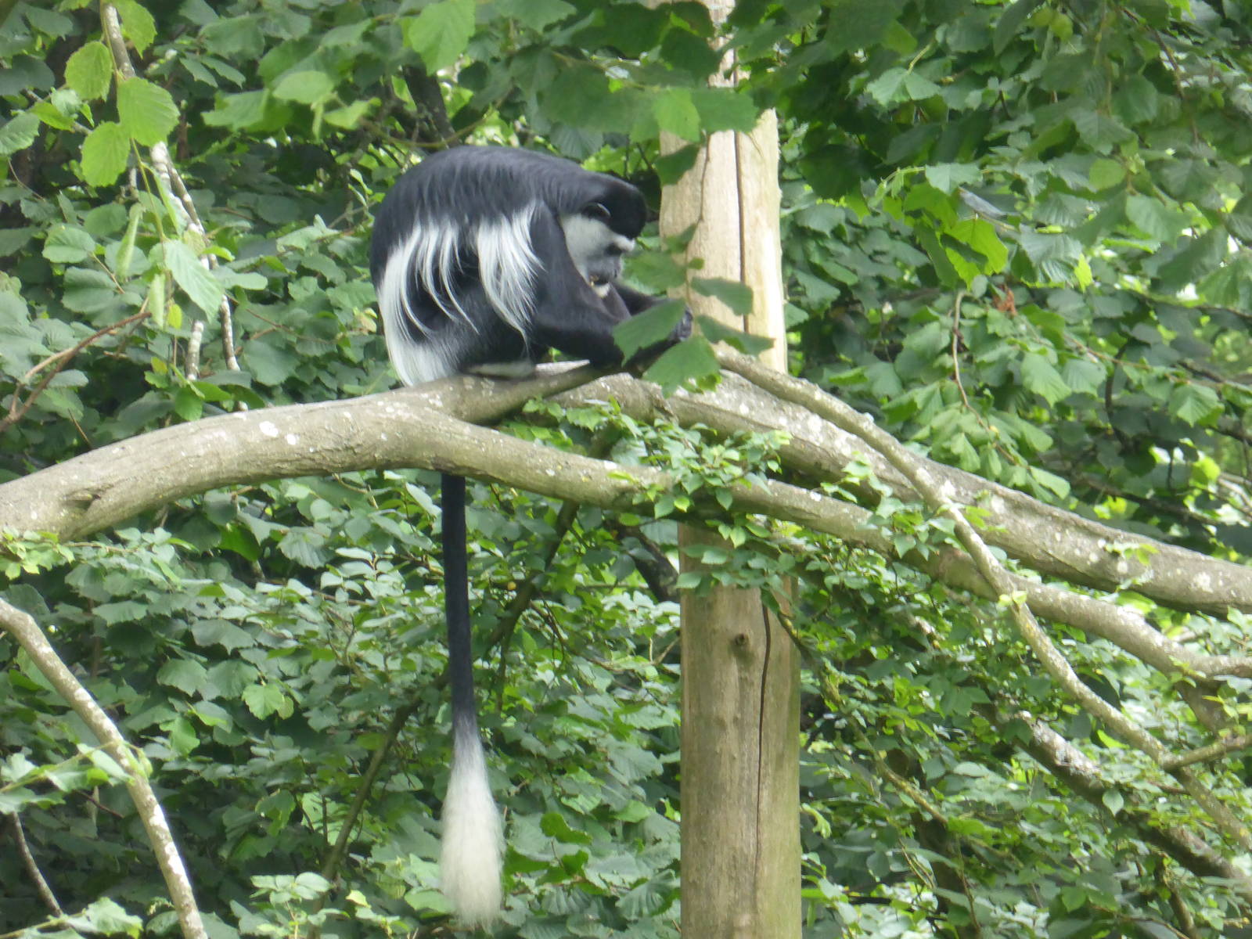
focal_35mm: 502
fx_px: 18156
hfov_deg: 3.9
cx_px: 626
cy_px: 470
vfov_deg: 3.0
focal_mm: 81.7
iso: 400
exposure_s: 1/40
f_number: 6.3
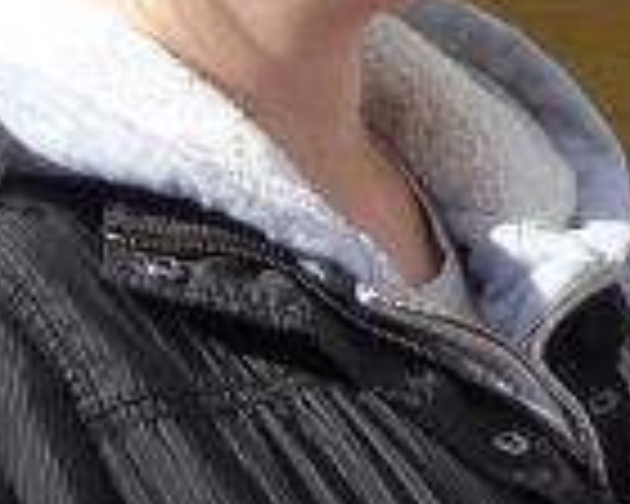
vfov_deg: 2.3
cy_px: 279
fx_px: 12679
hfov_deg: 2.8
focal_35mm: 680
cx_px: 688
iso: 100
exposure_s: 1/400
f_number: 4.7
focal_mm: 19.1
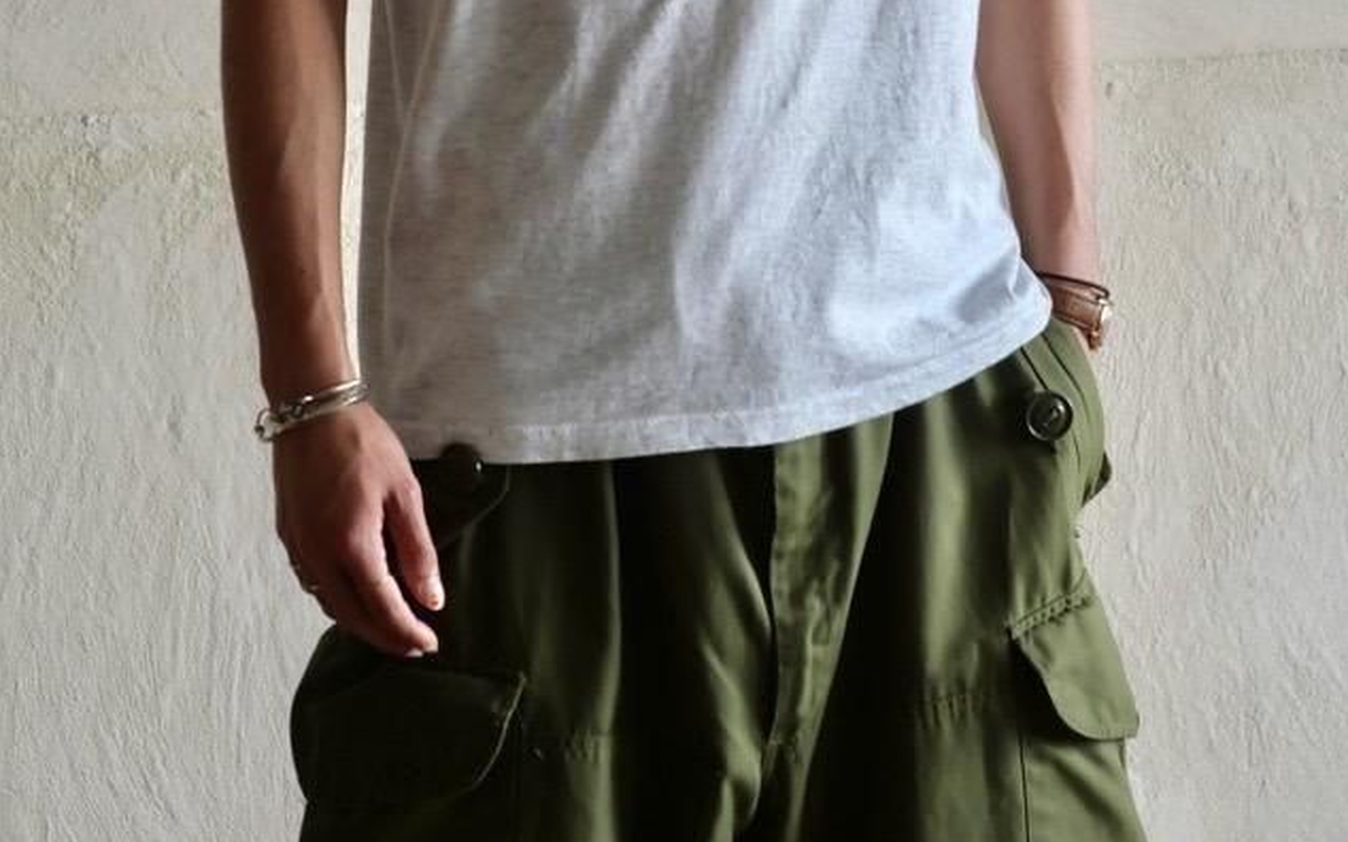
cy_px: -31
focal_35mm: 154
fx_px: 5657
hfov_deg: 13.6
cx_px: 676
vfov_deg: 8.5
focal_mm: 54
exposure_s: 1/125
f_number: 4
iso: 1250
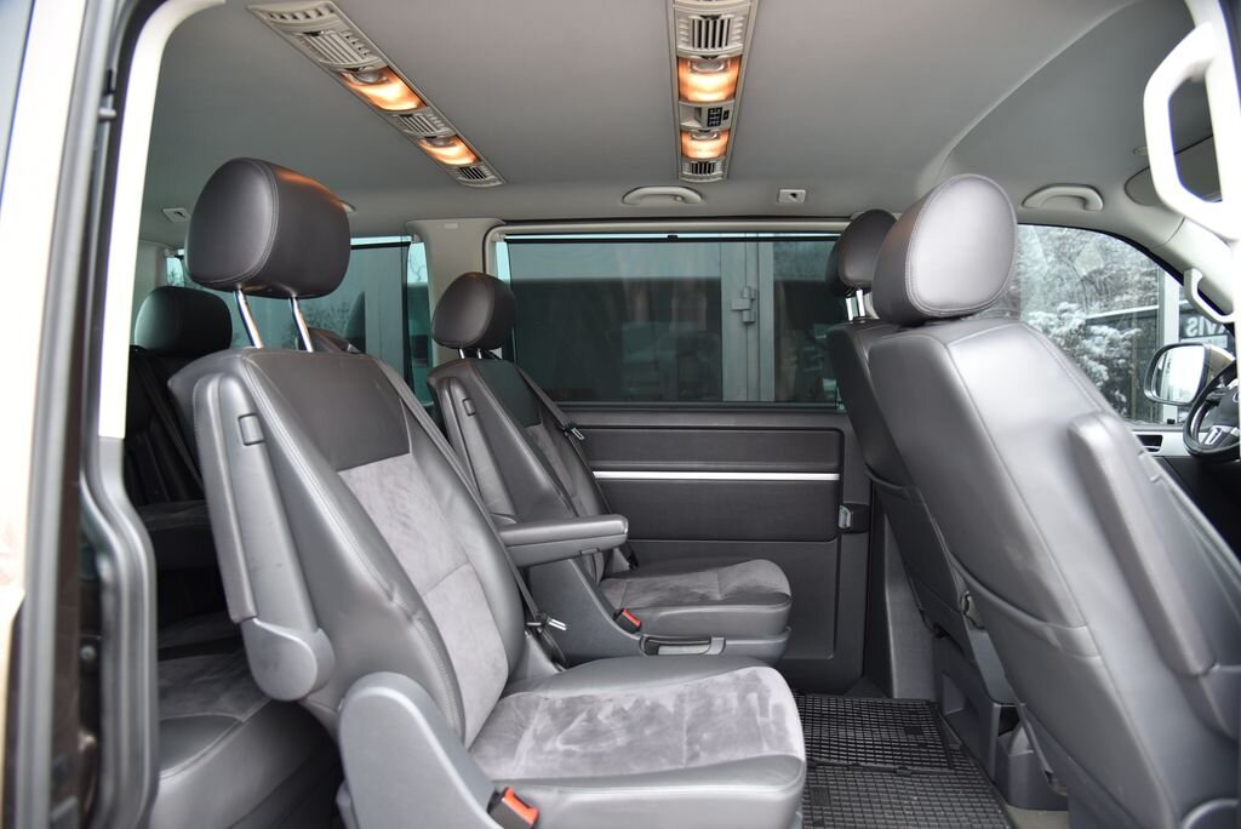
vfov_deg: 53.2
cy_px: 414
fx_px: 828
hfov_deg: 73.7
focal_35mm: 24
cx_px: 620
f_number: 4
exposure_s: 1/50
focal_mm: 24
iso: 500
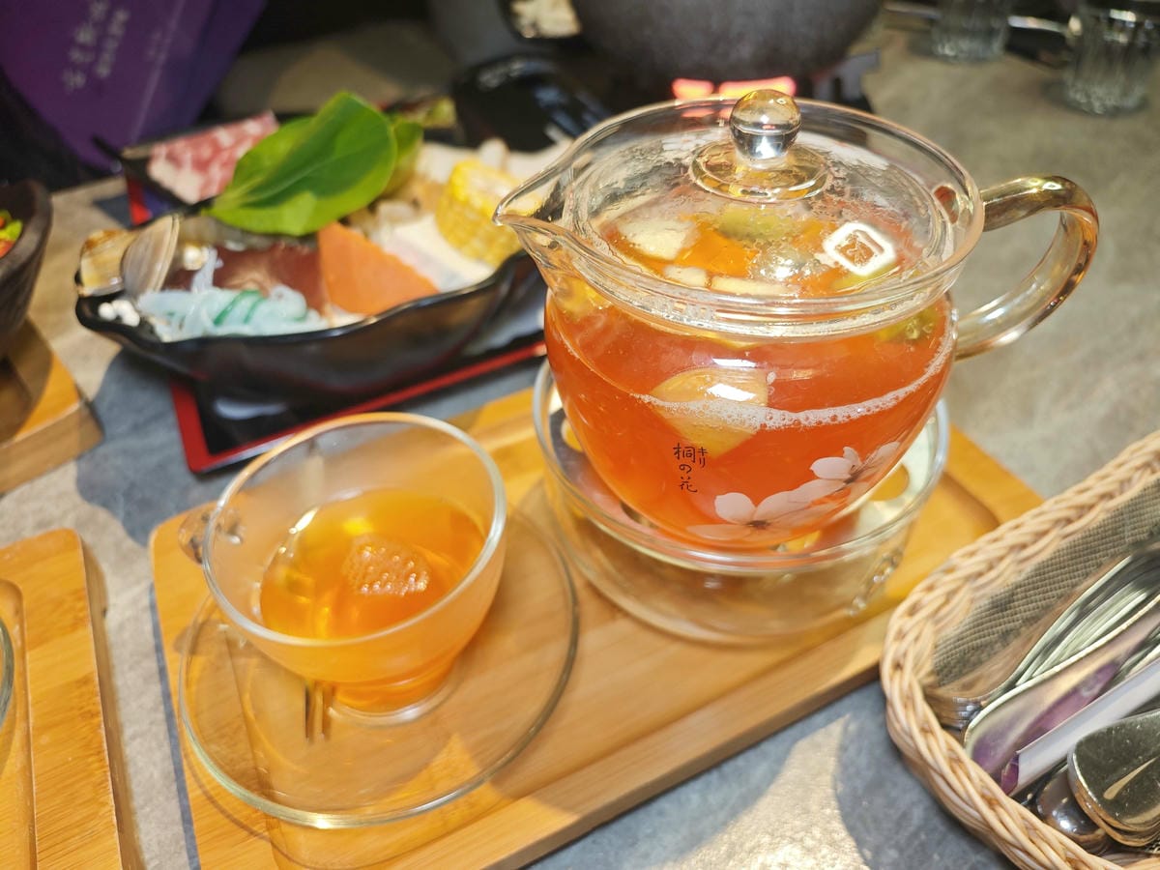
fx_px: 771
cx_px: 580
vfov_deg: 58.9
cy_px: 435
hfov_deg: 73.9
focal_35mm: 23
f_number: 2
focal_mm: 8.72
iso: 320
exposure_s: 1/120
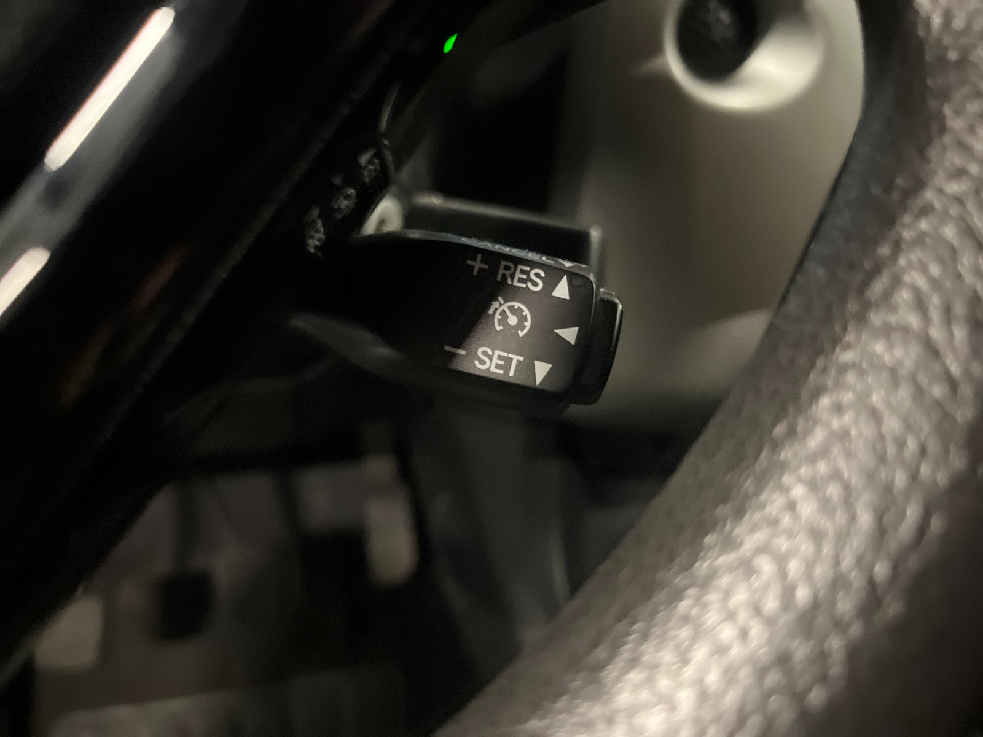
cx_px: 492
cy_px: 368
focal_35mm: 26
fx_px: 738
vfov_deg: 53.1
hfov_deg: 67.3
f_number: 1.6
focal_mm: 5.1
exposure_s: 1/14
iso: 5000
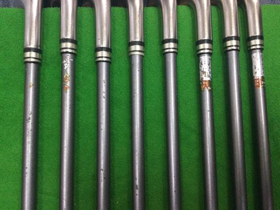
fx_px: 251
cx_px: 140
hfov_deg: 58.4
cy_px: 105
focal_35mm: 31
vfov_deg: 45.4
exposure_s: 1/30
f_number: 2.4
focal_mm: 3.3
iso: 160
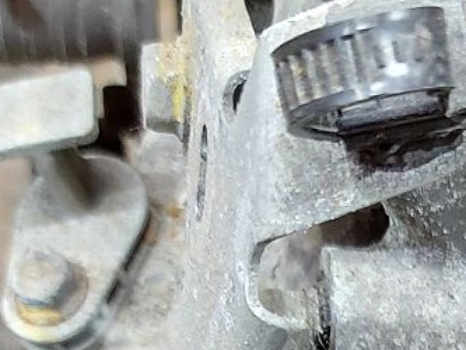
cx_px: 461
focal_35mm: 100
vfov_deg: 13.1
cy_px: 666
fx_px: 1347
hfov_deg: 19.1
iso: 400
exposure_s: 1/25
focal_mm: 5.23
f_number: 1.8
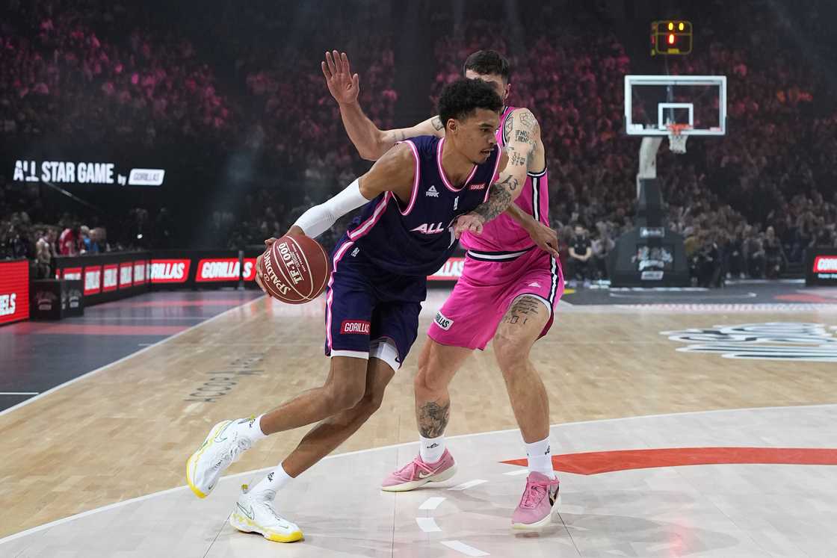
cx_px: 418
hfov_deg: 54.4
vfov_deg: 37.9
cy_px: 279
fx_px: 814
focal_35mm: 35
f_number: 2.2
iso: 2500
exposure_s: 1/2000
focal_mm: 35
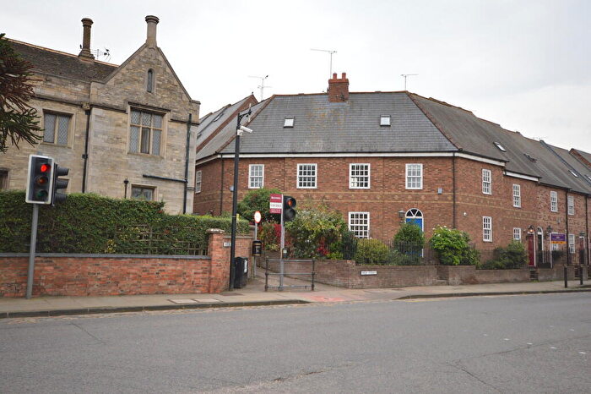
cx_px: 296
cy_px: 197
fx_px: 492
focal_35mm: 30
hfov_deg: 62.0
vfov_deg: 43.6
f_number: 5.6
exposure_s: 1/125
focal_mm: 20
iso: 280
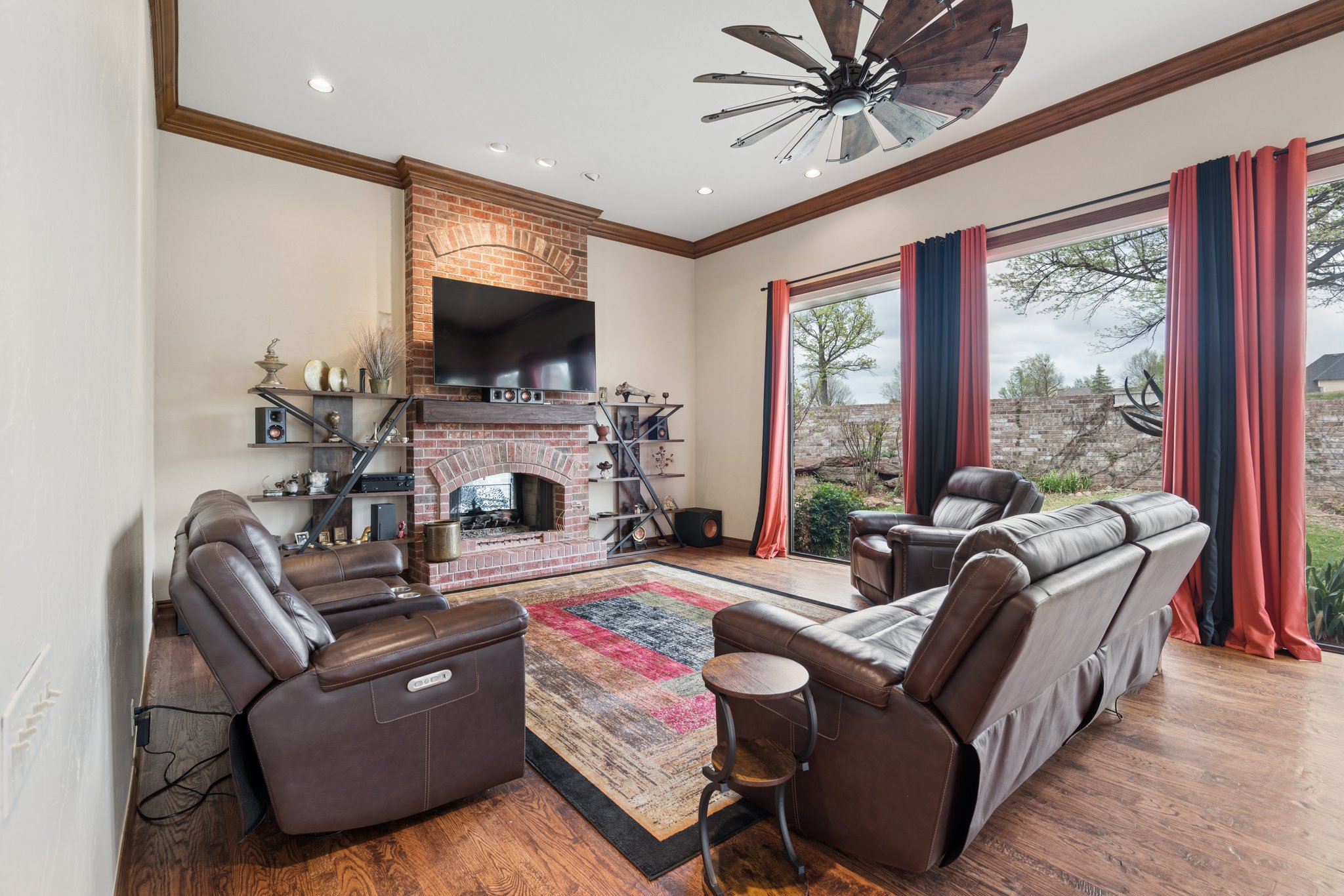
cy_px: 448
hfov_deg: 96.7
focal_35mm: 16
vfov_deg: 73.8
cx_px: 672
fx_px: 597
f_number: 7.1
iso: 200
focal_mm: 16
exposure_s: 1/8
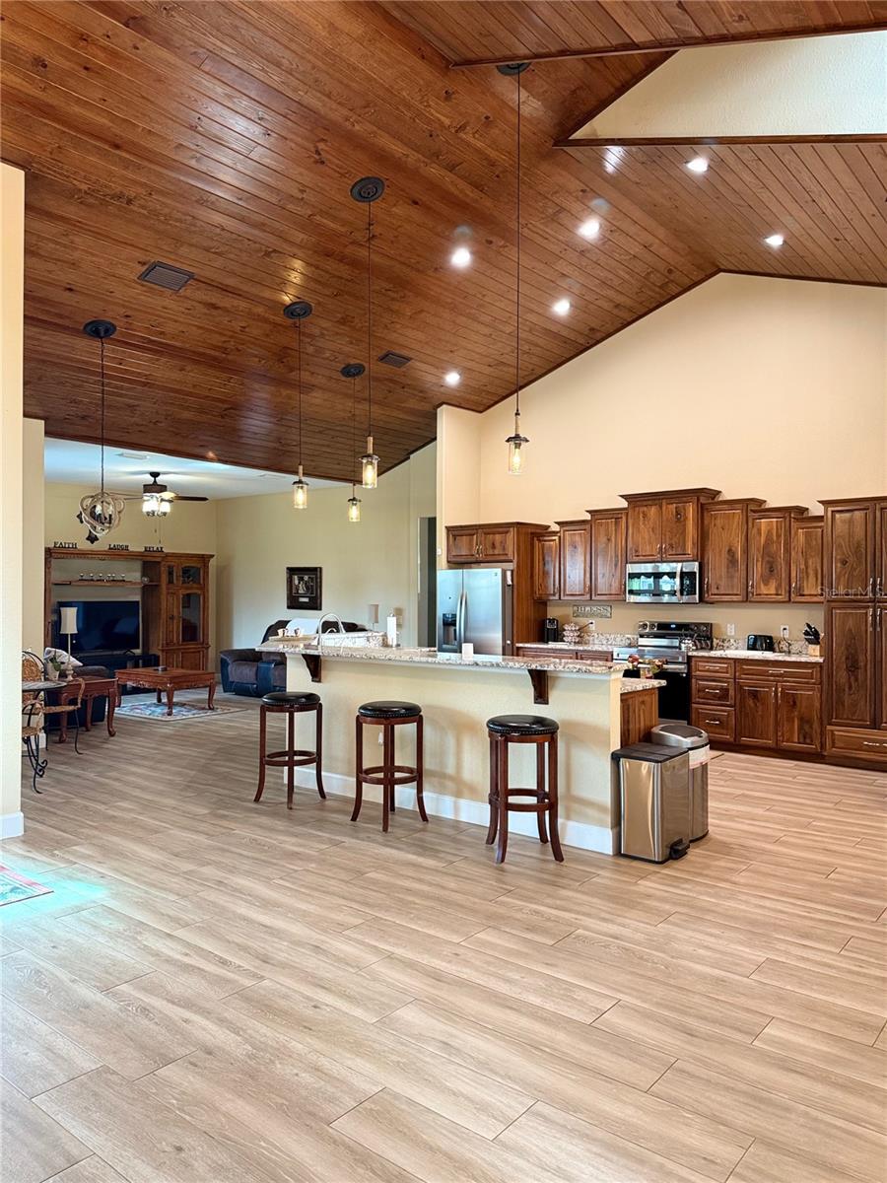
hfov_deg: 56.8
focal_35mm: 24
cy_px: 592
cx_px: 444
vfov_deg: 71.6
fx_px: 820
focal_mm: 6.76
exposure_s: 1/60
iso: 320
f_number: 1.78
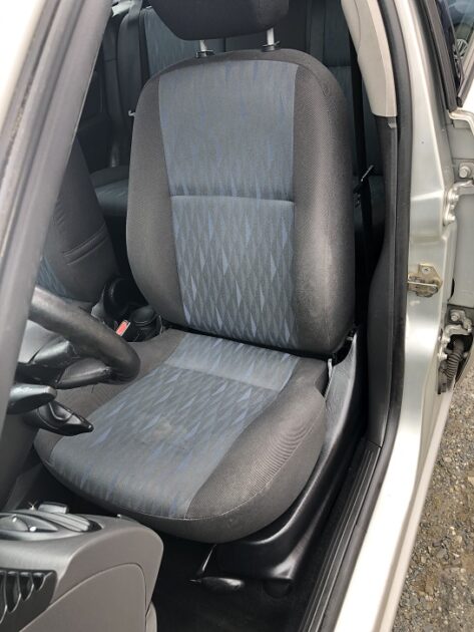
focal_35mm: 28
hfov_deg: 49.8
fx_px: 511
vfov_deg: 63.4
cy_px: 316
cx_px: 237
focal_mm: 3.99
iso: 32
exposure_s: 1/120
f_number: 1.8
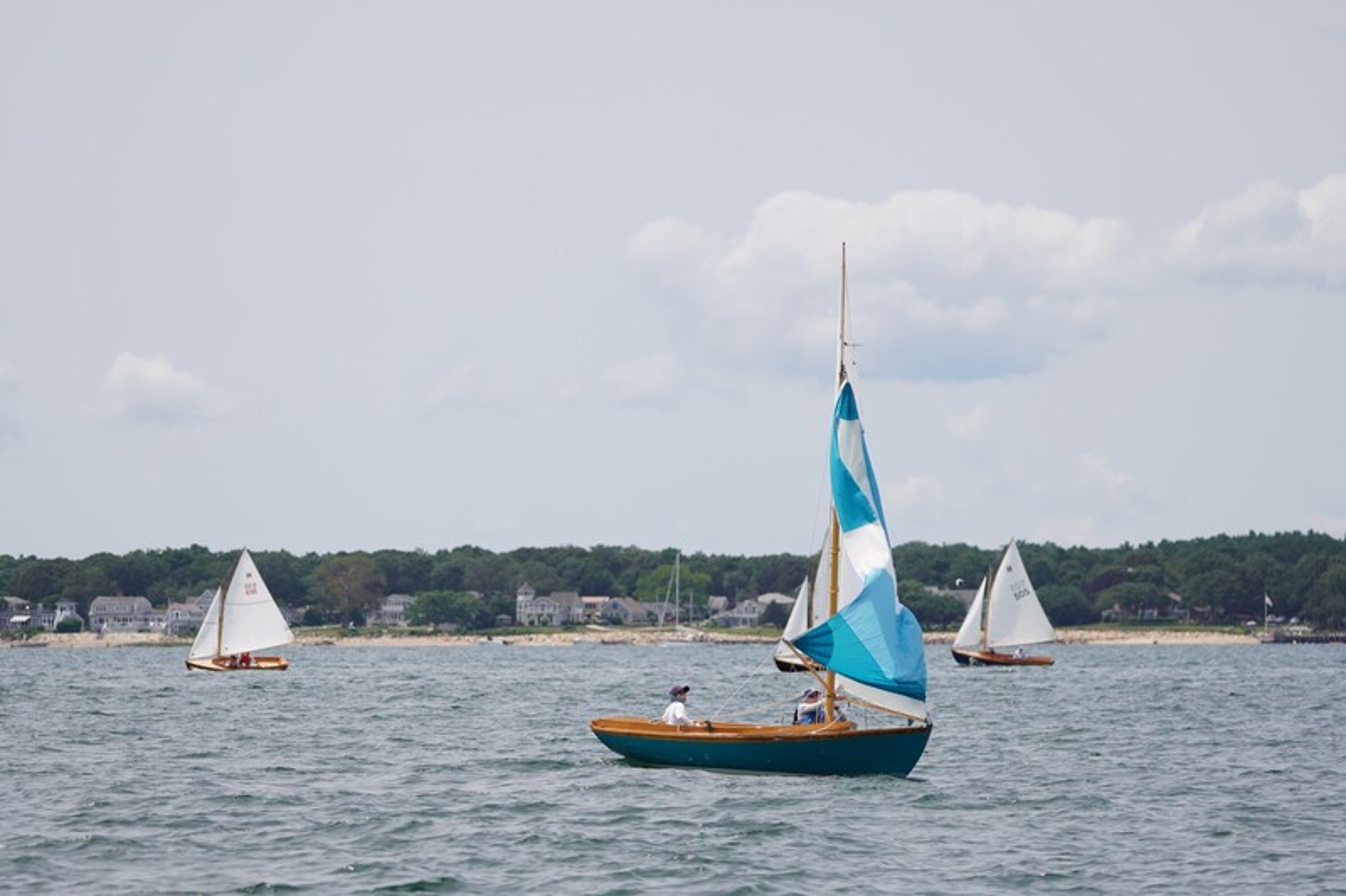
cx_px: 673
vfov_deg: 5.5
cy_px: 448
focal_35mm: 252
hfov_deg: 8.2
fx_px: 9419
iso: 160
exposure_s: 1/1250
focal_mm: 168
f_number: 5
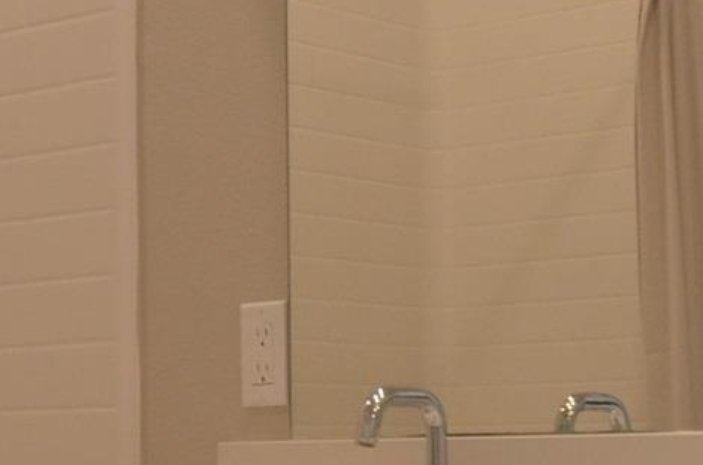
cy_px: 405
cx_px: 503
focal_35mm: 98
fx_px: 1909
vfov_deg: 13.8
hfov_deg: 20.7
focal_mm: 10
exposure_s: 1/100
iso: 400
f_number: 5
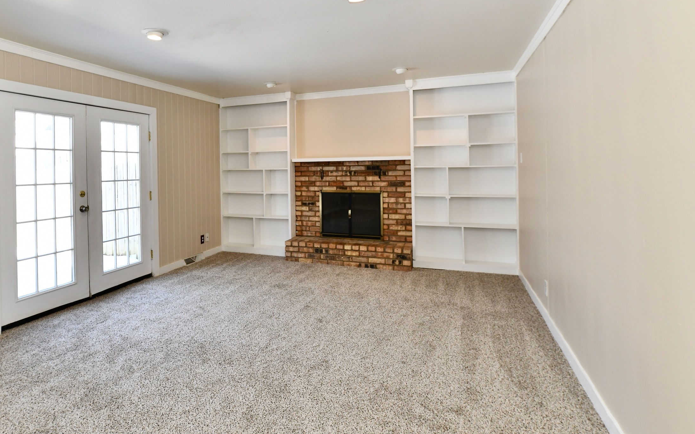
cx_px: 271
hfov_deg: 83.8
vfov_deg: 59.3
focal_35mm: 20
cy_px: 179
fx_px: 379
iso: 640
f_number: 6.3
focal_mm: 14
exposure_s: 1/125
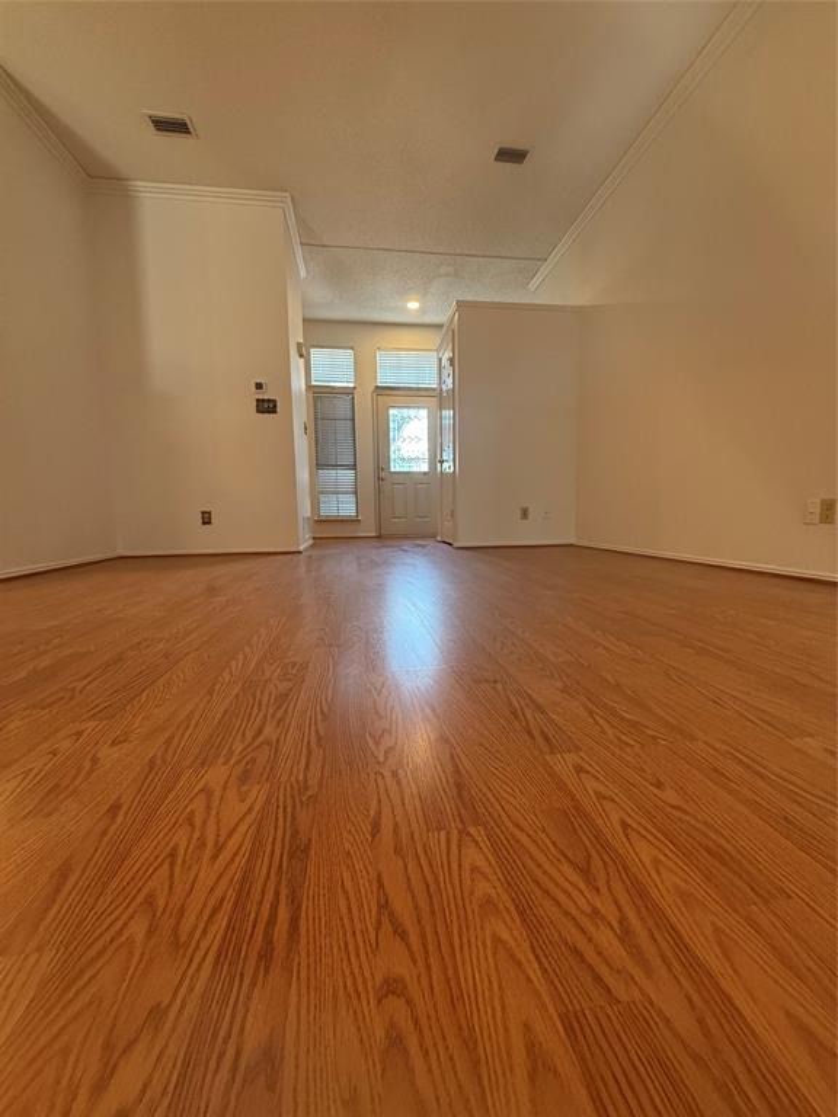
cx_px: 419
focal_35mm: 14
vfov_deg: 102.1
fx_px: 452
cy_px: 558
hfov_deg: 85.7
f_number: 2.2
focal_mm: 2.22
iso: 400
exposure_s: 1/120
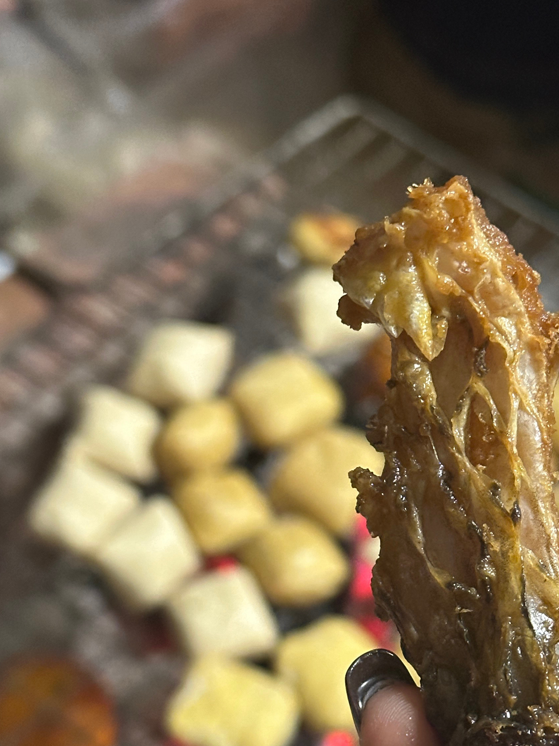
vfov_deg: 22.5
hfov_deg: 17.1
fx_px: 1851
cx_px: 414
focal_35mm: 86
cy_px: 562
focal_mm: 6.86
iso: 640
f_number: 1.78
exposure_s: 1/30
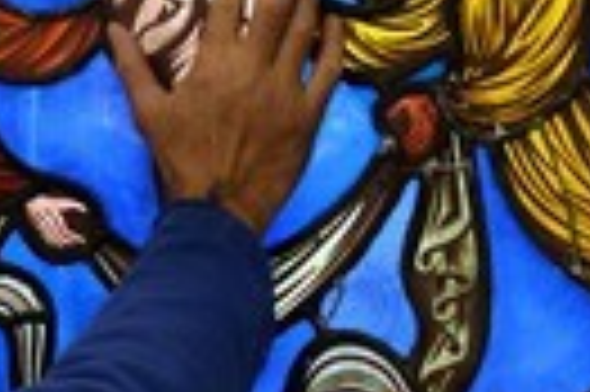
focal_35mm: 77
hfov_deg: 24.8
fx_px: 1260
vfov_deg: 17.2
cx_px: -32
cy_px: -14
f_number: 5.6
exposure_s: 1/25
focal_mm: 24
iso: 800
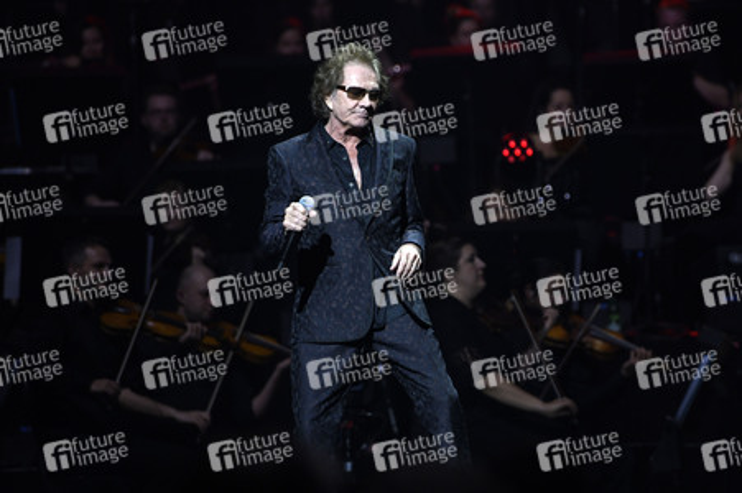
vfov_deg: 6.9
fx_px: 4119
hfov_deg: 10.3
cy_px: 246
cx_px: 371
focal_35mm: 200
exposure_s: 1/640
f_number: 4
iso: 1250
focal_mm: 200
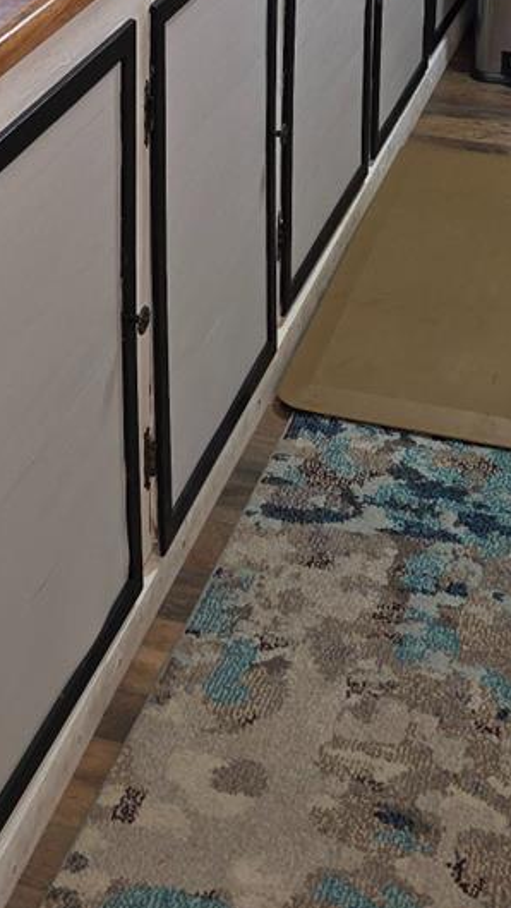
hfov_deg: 17.0
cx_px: 244
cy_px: -251
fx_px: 1708
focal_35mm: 71
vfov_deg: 25.8
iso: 125
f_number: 1.7
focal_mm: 6.3
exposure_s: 1/40
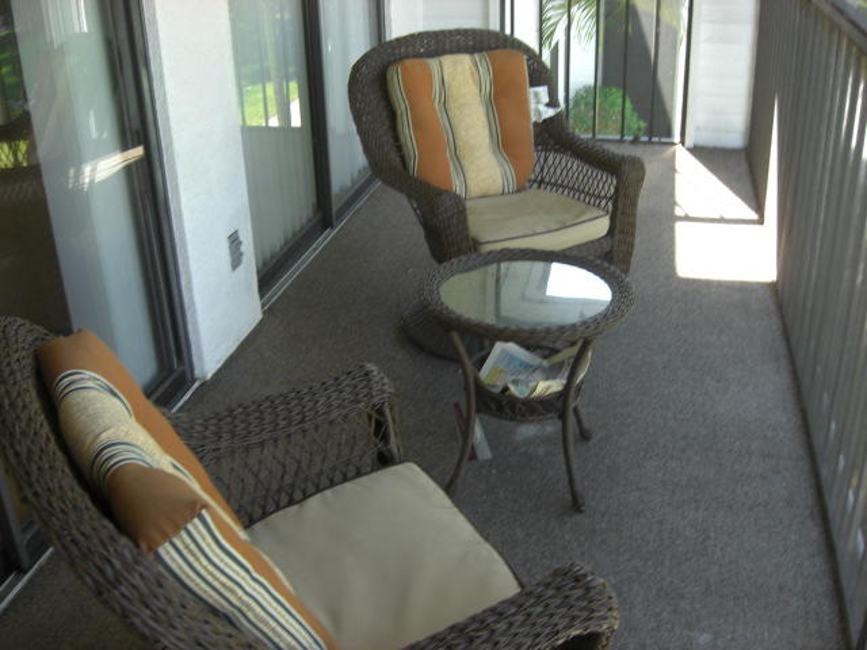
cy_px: 325
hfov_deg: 49.0
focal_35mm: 38
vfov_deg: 37.7
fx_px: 952
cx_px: 434
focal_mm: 7.9
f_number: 2.8
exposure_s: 1/50
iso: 100
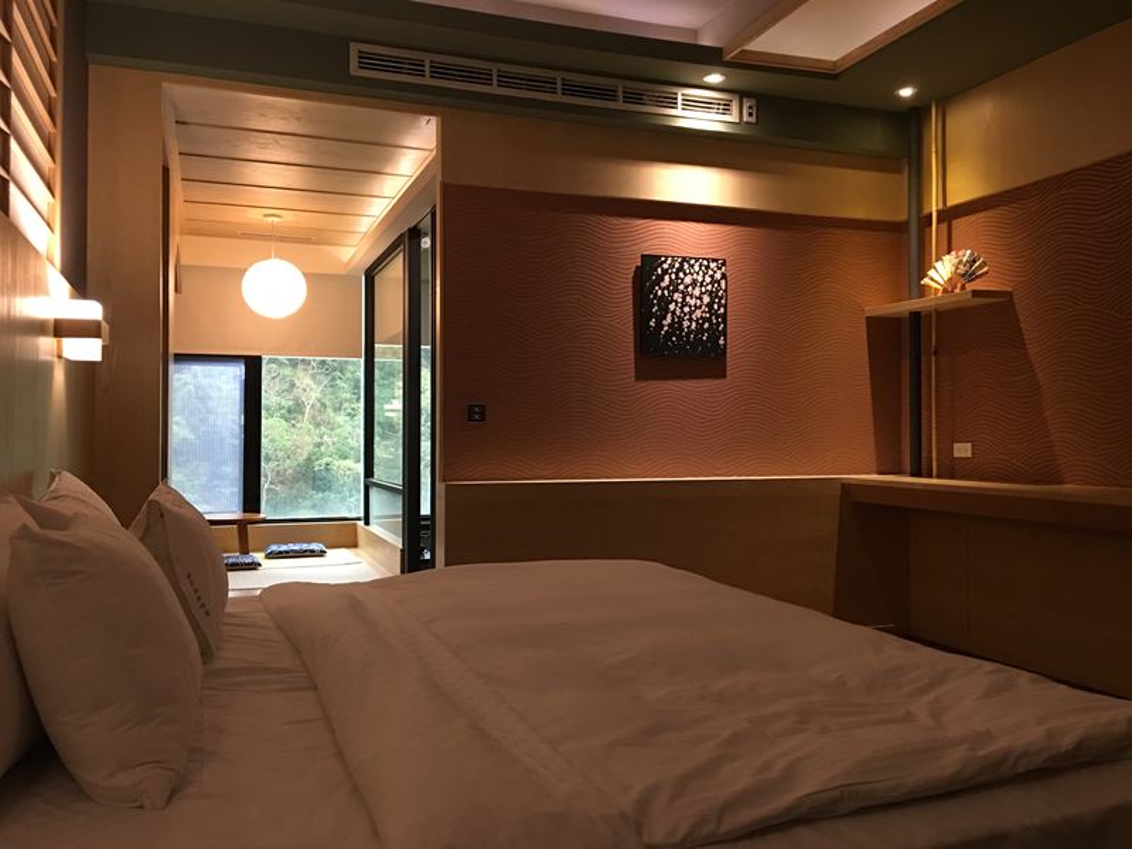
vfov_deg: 48.2
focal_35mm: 29
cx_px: 566
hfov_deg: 61.7
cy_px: 424
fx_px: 948
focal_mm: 4.15
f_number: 2.2
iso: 100
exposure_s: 1/15
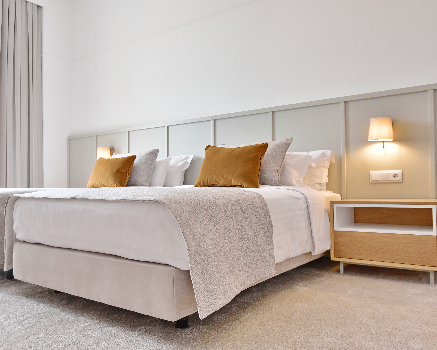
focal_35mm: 29
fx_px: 375
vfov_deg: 50.0
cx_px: 222
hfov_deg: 60.4
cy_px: 178
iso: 400
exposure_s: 1/100
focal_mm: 25
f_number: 4
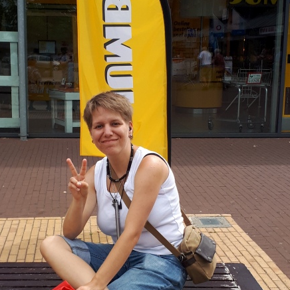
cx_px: 140
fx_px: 332
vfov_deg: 46.9
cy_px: 178
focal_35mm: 35
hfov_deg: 47.2
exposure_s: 1/728
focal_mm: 3.6
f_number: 1.9
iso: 40
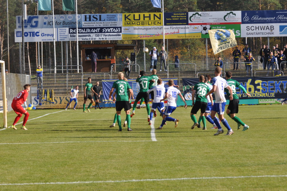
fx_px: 1027
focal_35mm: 129
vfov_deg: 10.6
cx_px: 144
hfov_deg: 15.9
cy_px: 96
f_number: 6.3
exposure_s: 1/640
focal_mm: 86
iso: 200
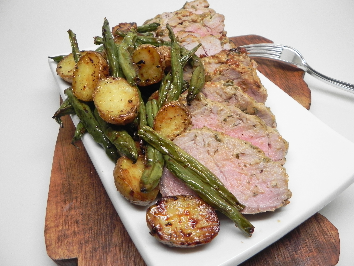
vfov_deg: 48.2
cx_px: 177
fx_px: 297
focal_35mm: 29
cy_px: 133
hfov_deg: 61.7
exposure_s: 1/49
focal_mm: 5.2
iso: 160
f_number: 2.8
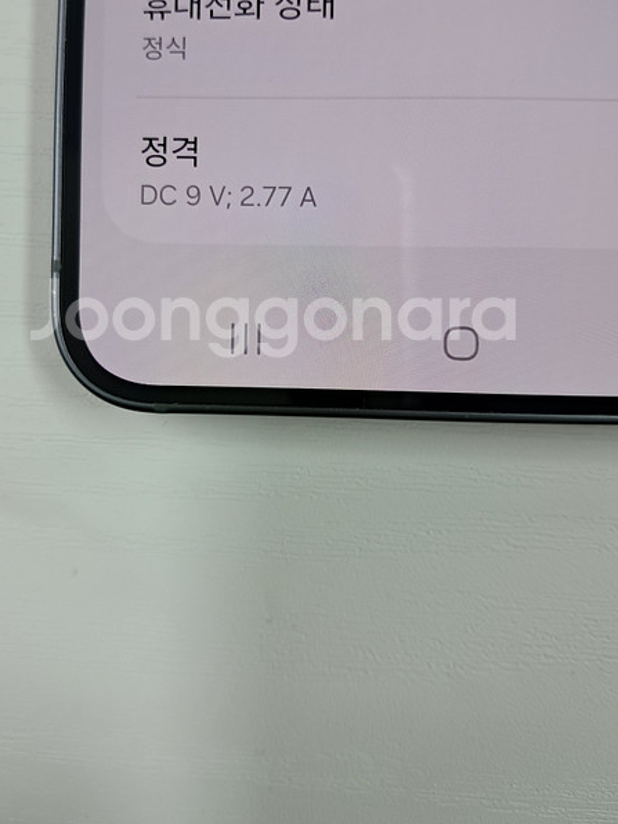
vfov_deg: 53.5
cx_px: 270
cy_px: 318
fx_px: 809
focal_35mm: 34
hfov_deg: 41.7
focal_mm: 4
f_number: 1.8
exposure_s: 1/60
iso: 125
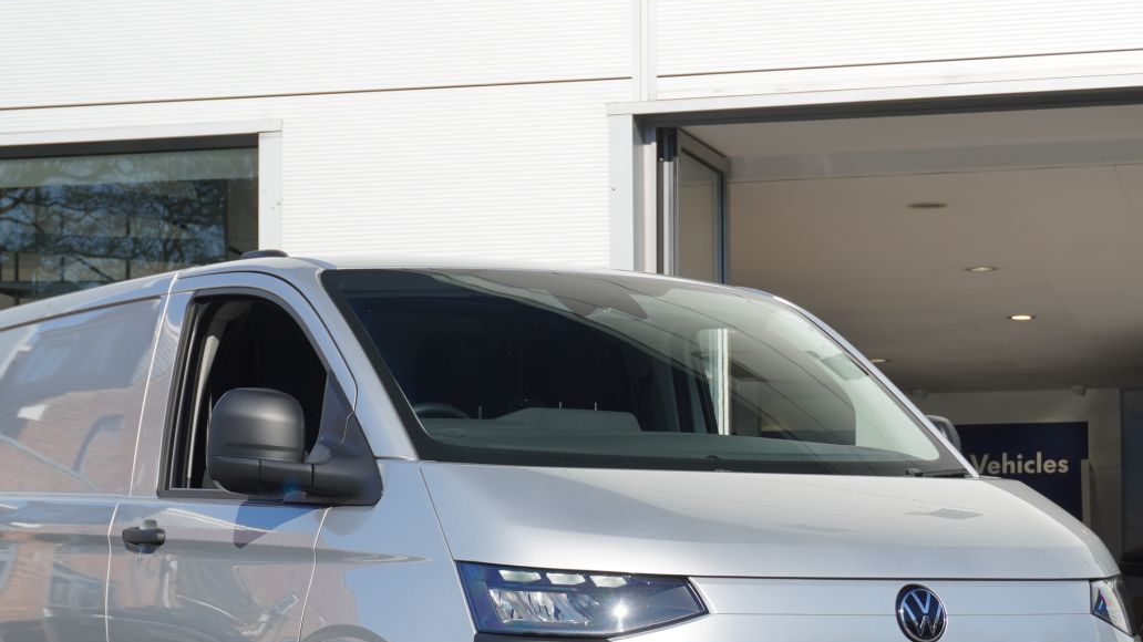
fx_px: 3024
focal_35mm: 100
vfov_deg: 12.0
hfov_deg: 21.4
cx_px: 496
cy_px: 574
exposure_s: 1/200
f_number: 6.3
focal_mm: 41
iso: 100
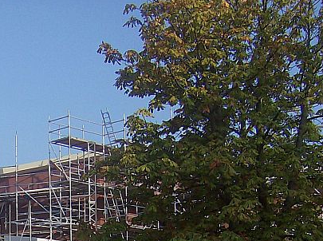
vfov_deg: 15.5
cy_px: 302
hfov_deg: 20.7
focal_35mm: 91
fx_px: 847
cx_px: -20
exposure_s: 1/642
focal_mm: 6
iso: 100
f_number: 4.7
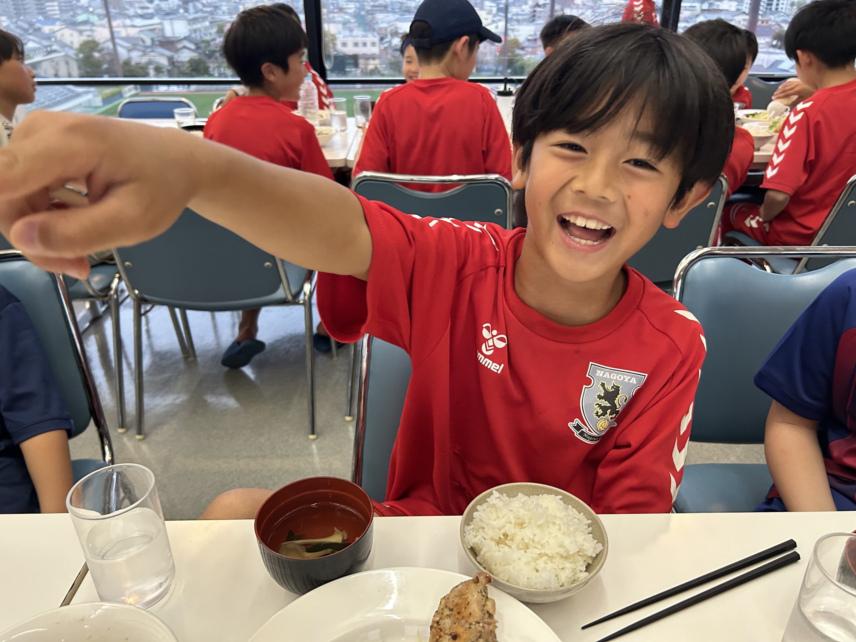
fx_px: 643
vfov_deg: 53.1
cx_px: 428
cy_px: 321
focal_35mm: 26
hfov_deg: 67.3
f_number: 1.5
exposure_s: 1/60
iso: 250
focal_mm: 5.7
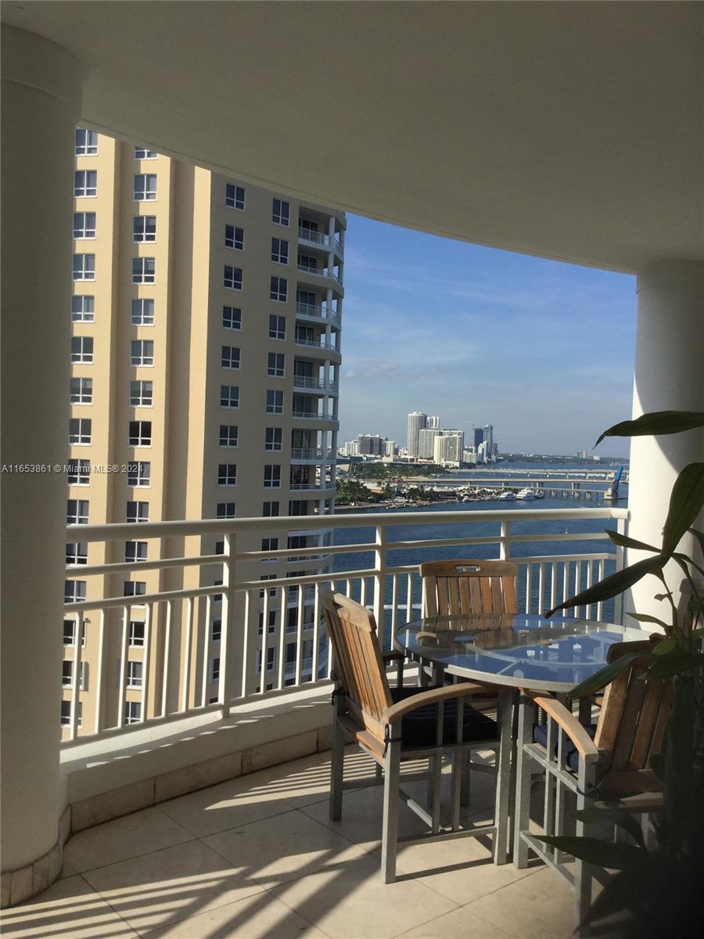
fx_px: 841
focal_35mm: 31
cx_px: 352
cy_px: 470
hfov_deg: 45.4
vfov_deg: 58.4
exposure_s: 1/2203
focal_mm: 3.3
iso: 25
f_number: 2.4
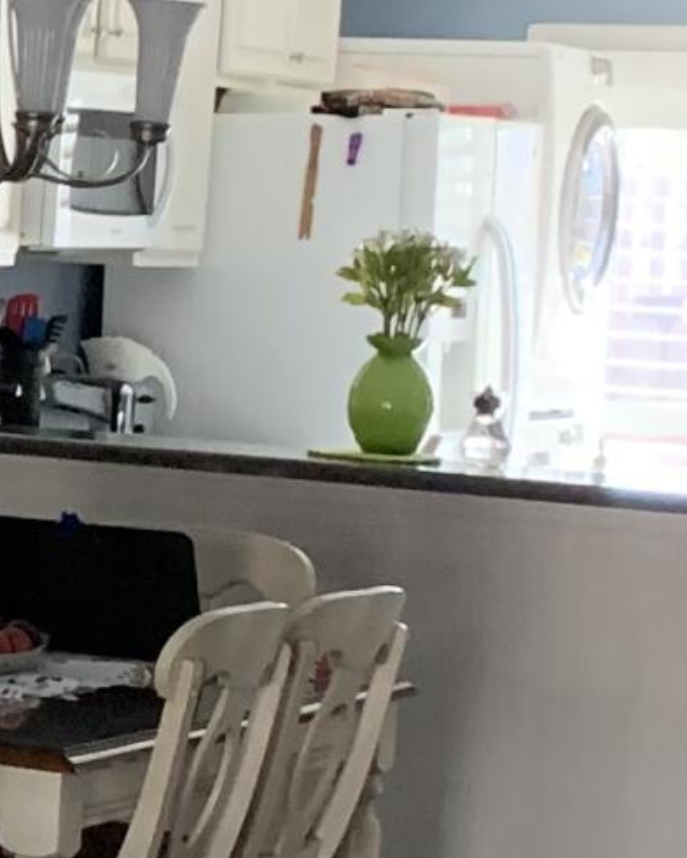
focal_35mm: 155
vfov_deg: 12.4
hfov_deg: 8.4
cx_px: -1388
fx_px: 3938
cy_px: 428
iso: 400
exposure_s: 1/56
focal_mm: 4.25
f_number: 1.8
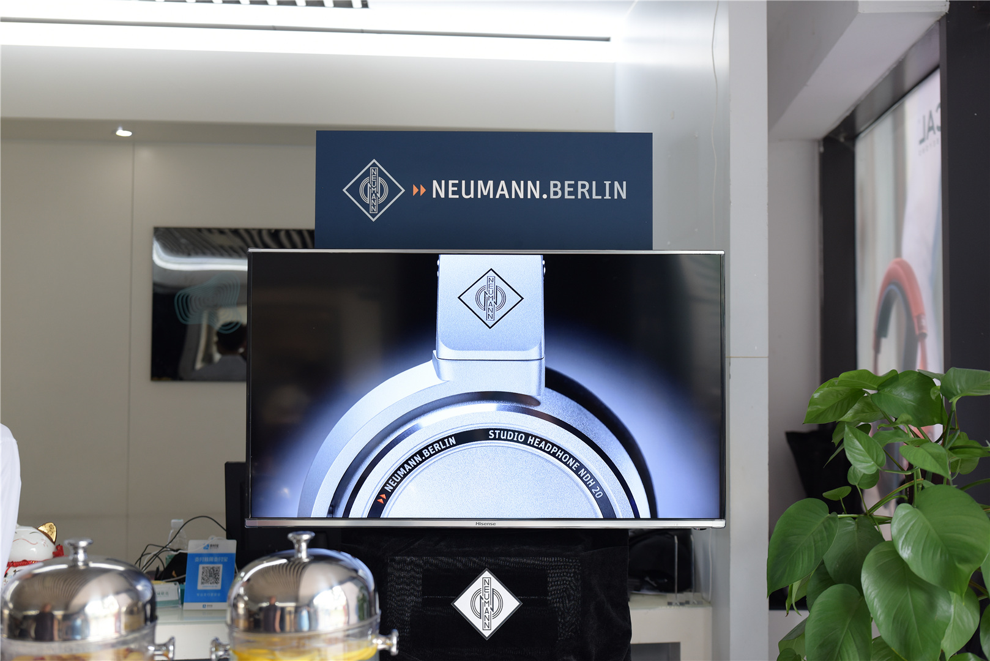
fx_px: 1100
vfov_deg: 33.4
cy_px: 330
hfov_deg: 48.4
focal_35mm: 40
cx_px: 495
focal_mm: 40
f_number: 2.5
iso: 400
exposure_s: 1/100
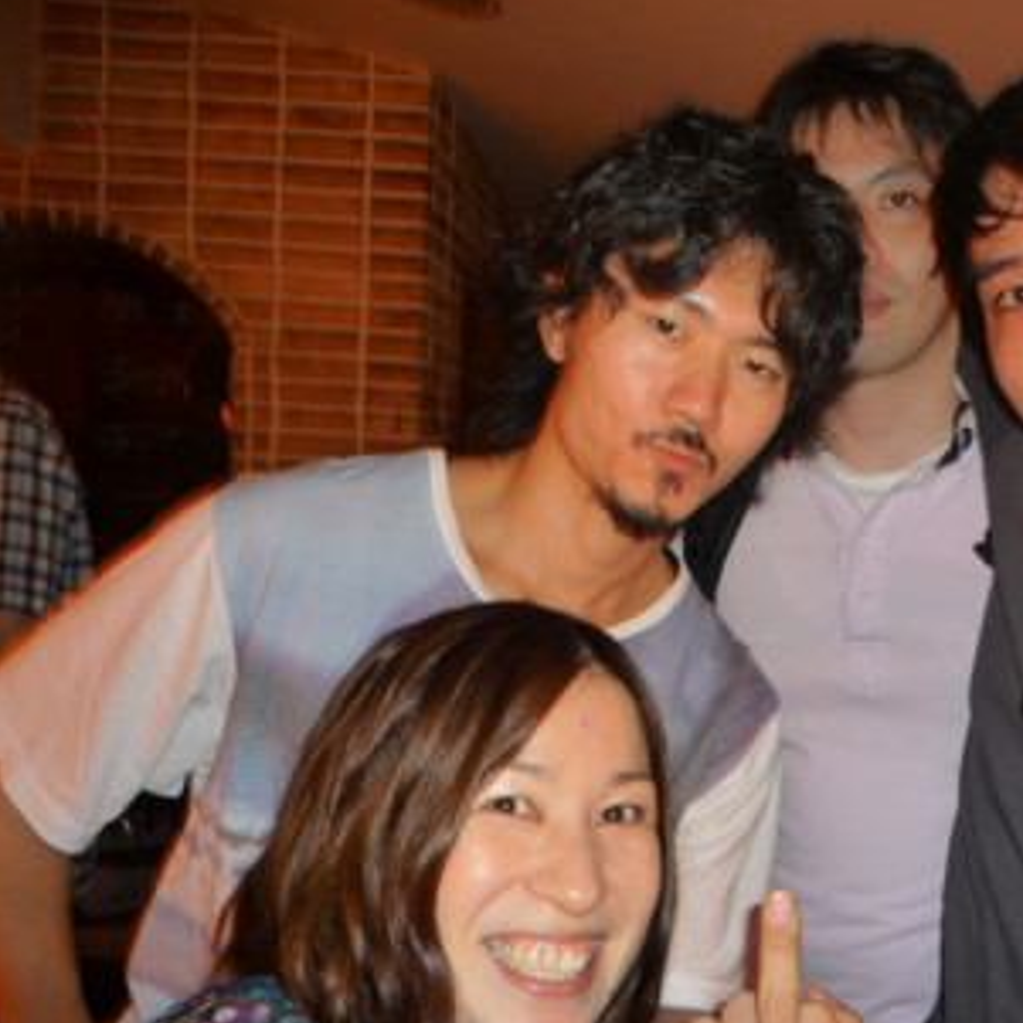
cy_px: 540
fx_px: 1103
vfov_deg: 49.7
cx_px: 704
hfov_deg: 48.7
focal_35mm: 33
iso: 160
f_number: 4
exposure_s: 1/8
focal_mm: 4.4
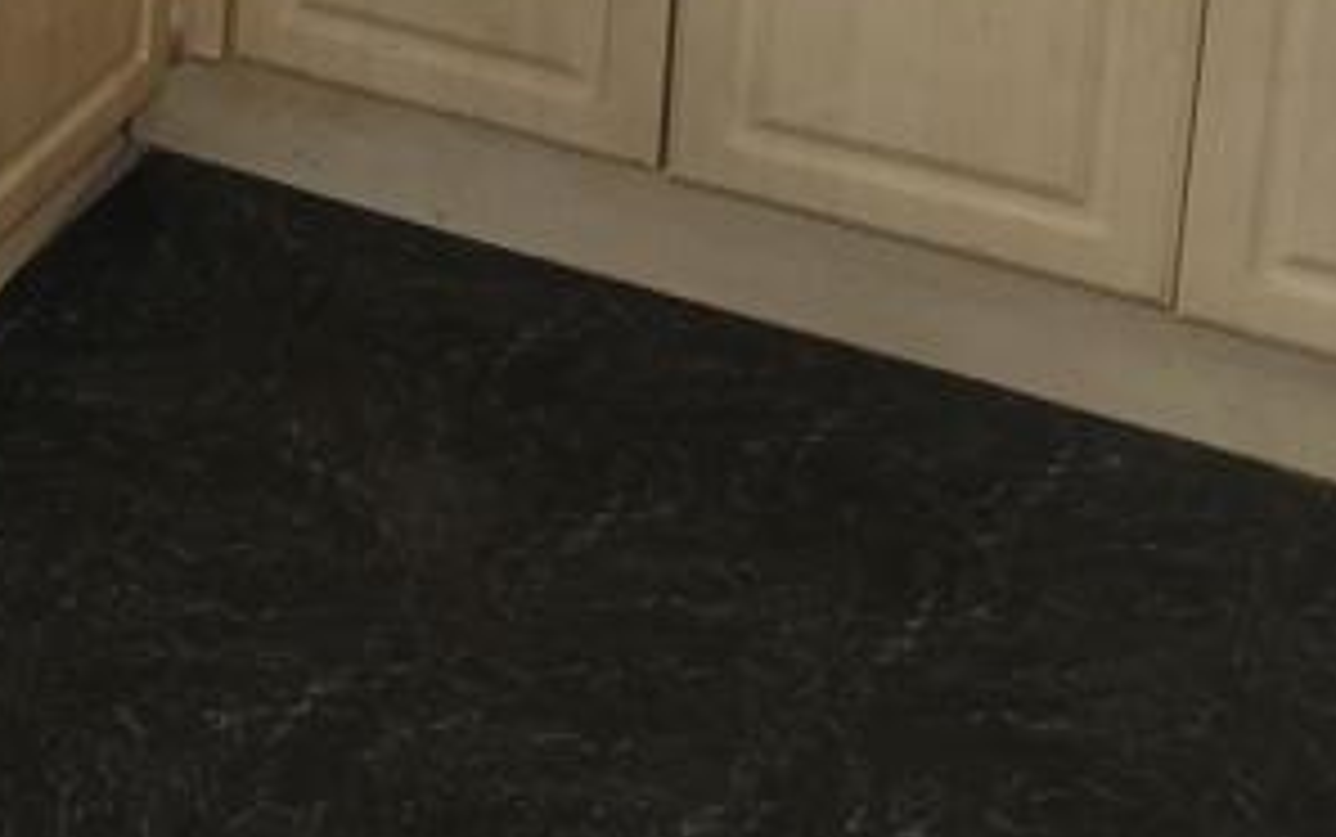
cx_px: 76
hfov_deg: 27.0
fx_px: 2659
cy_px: -639
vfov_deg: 15.5
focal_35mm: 73
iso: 100
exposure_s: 1/60
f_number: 2.8
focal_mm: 3.6
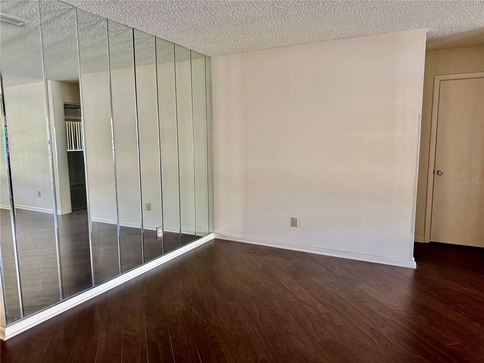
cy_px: 182
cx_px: 242
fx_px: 336
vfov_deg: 56.8
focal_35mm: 24
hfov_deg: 71.6
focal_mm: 6.76
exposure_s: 1/60
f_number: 1.78
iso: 320
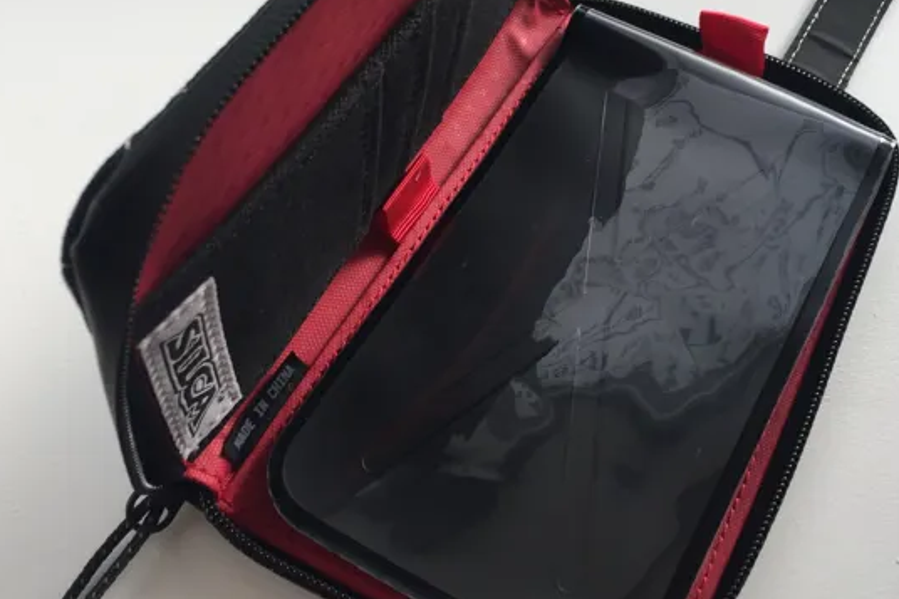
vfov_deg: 29.7
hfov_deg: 43.4
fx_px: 1123
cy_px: 210
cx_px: 542
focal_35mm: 45
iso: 32
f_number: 2.2
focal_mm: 4.15
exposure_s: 1/138
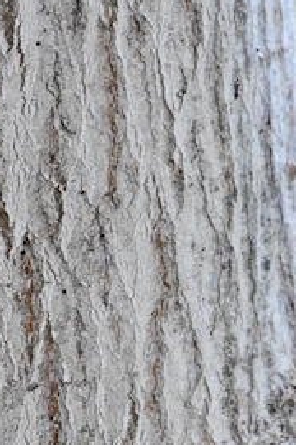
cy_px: 570
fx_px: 4797
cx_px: -52
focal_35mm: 389
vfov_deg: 5.3
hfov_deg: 3.5
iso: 2000
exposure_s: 1/20
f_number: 40
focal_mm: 105
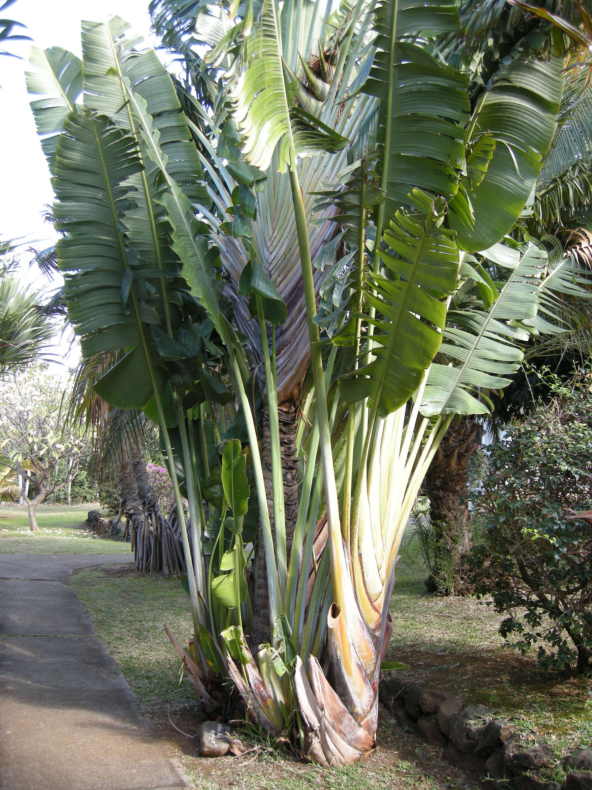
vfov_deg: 52.6
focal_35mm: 35
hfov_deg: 40.7
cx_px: 296
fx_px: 798
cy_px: 395
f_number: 3
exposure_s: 1/59
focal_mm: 7.5
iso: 64
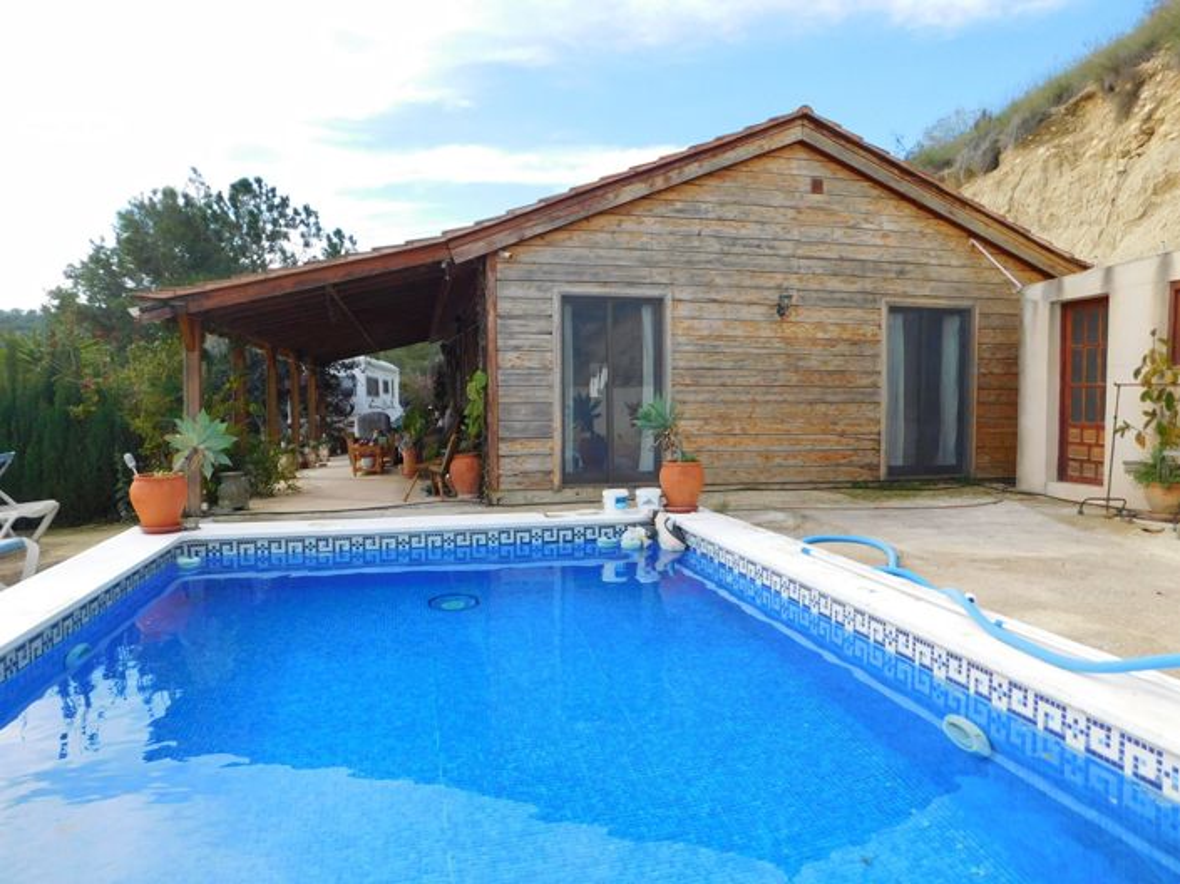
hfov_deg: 74.0
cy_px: 442
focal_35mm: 23
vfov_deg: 58.8
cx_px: 590
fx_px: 784
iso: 125
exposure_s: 1/800
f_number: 3
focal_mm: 4
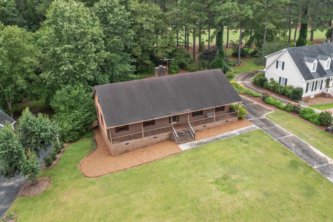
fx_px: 259
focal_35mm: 28
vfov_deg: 46.4
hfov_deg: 65.5
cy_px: 111
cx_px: 166
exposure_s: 1/1600
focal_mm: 10.26
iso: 100
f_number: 2.8
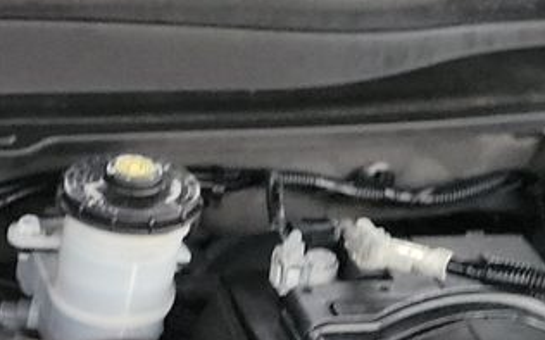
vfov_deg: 9.4
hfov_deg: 14.9
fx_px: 1915
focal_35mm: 129
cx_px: -307
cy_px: 718
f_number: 1.8
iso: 917
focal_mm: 6.7
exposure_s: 1/39
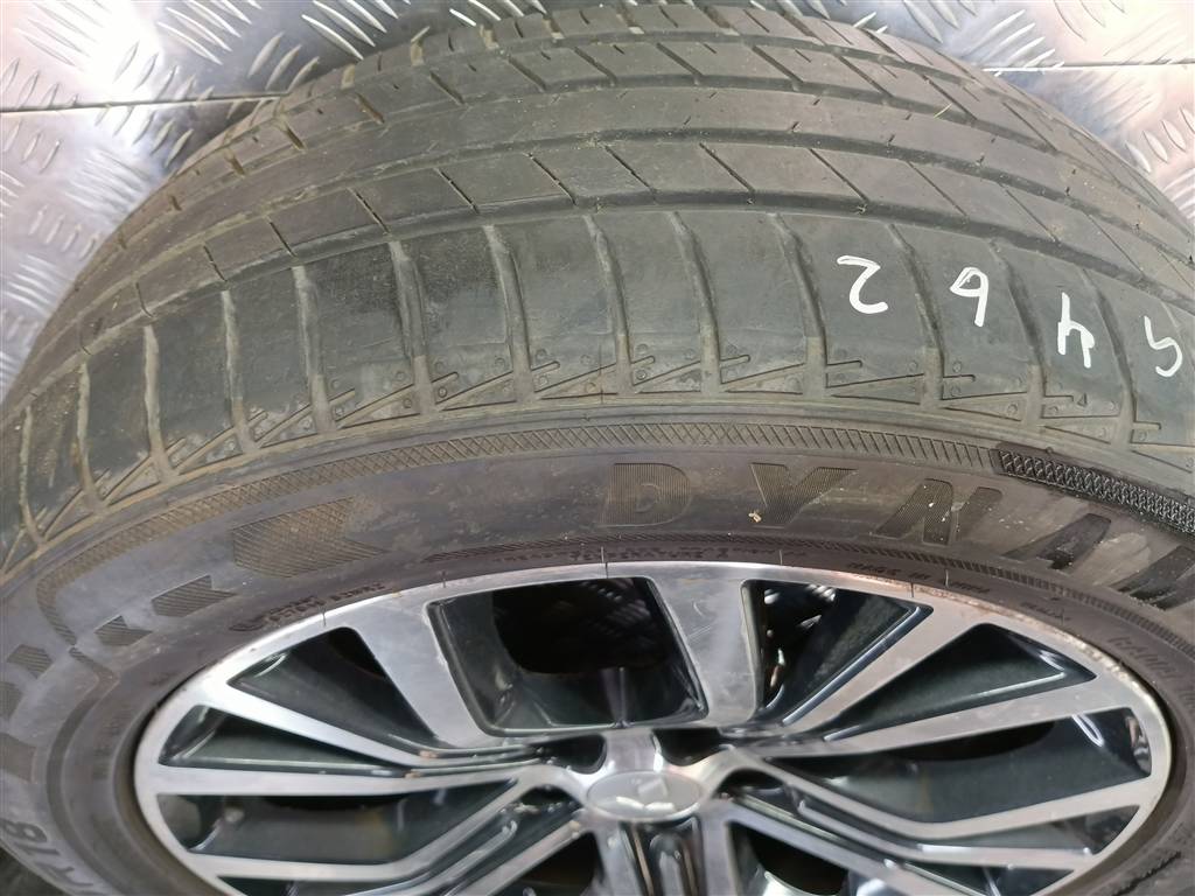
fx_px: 932
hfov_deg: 65.3
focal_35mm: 27
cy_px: 448
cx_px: 598
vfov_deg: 51.4
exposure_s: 1/50
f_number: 1.6
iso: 224
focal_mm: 4.11
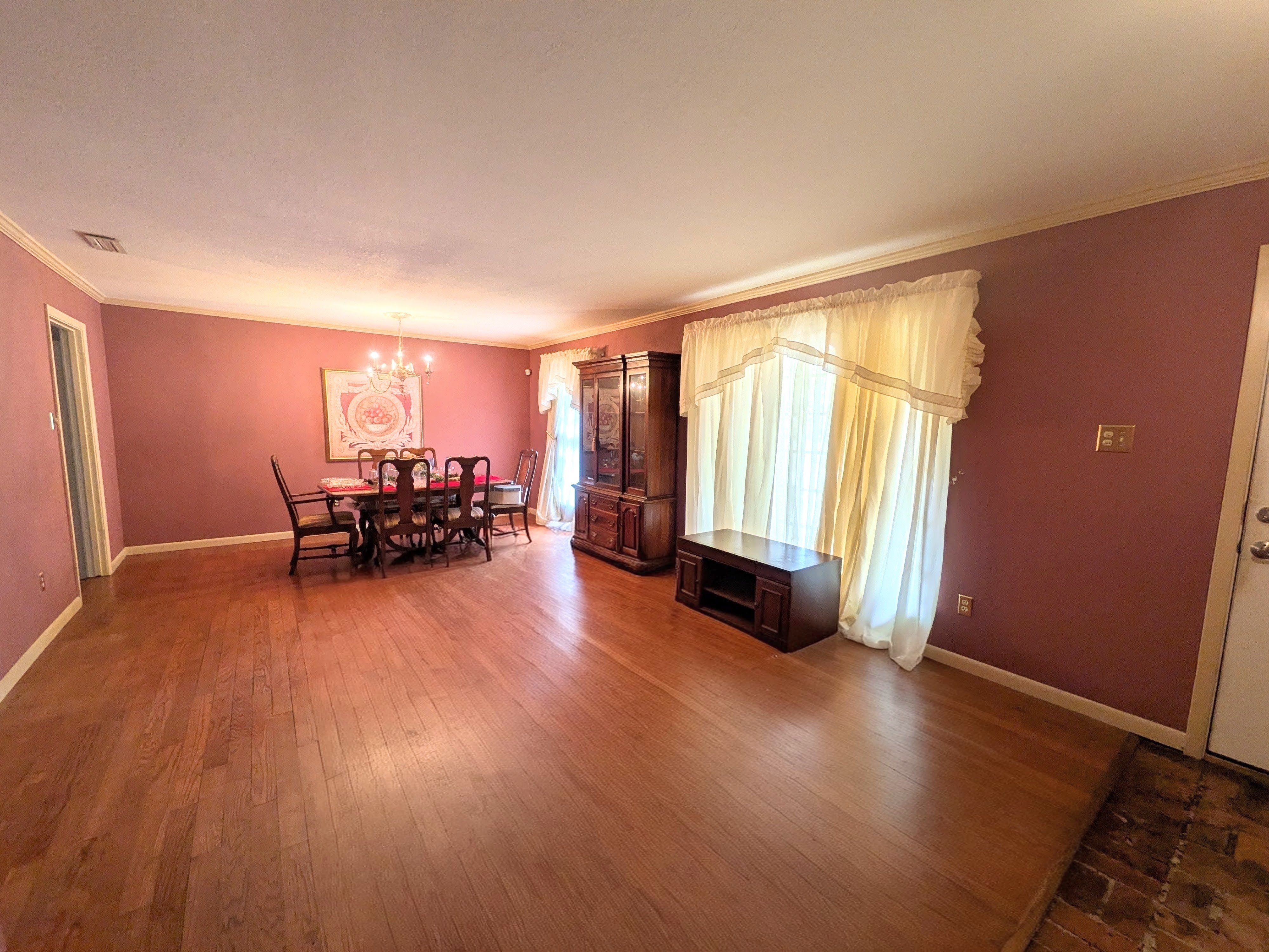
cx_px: 634
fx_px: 513
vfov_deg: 85.7
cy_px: 476
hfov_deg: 102.1
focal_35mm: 14
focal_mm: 1.85
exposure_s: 1/40
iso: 83
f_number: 2.2
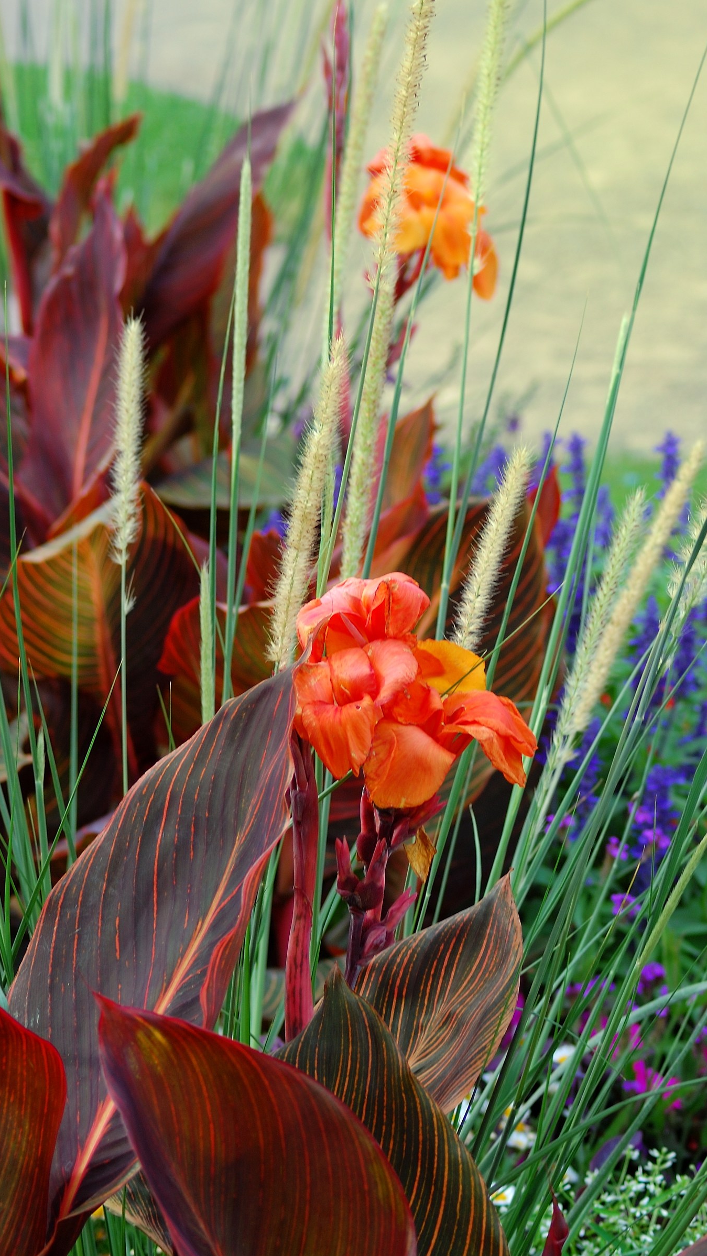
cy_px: 628
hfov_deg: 11.0
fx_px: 3665
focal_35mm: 110
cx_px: 341
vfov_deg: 19.5
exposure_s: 1/125
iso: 200
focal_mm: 70
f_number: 5.6
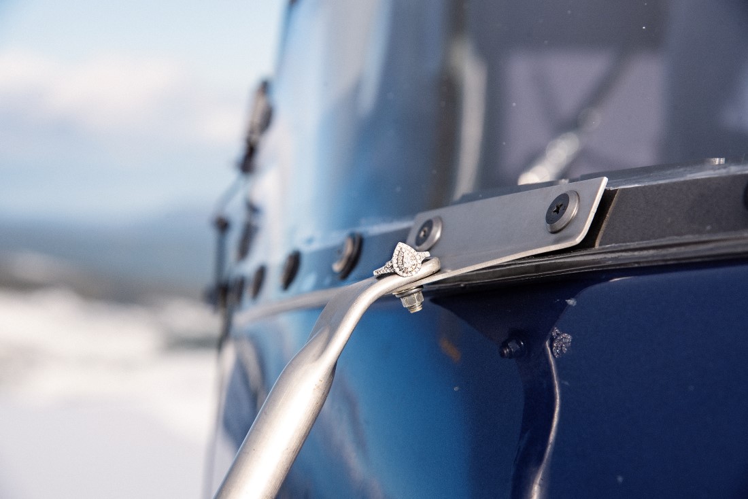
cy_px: 250
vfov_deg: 13.7
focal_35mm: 100
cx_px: 374
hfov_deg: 20.4
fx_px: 2078
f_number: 10
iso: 200
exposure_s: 1/400
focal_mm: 100
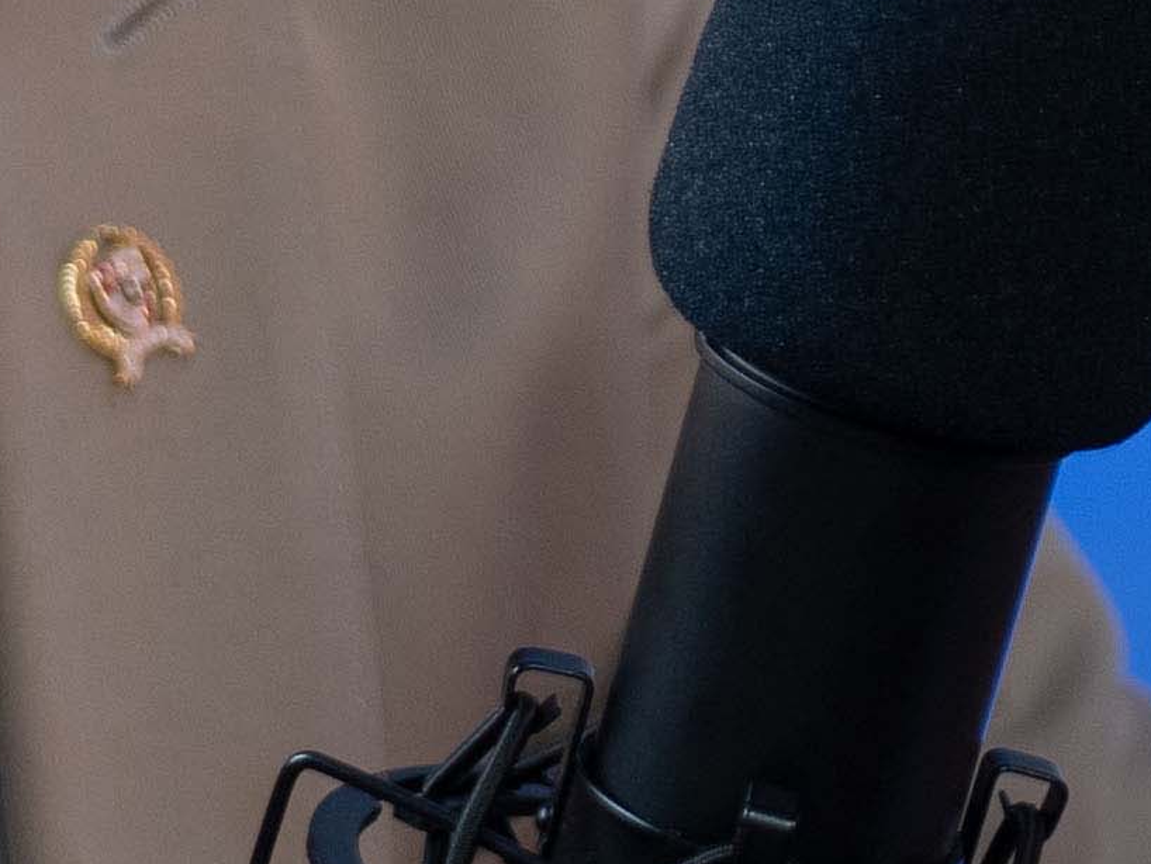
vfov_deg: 1.8
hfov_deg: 2.4
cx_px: 135
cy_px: -518
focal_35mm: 812
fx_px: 27007
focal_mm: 100
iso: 200
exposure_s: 1/100
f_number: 2.8
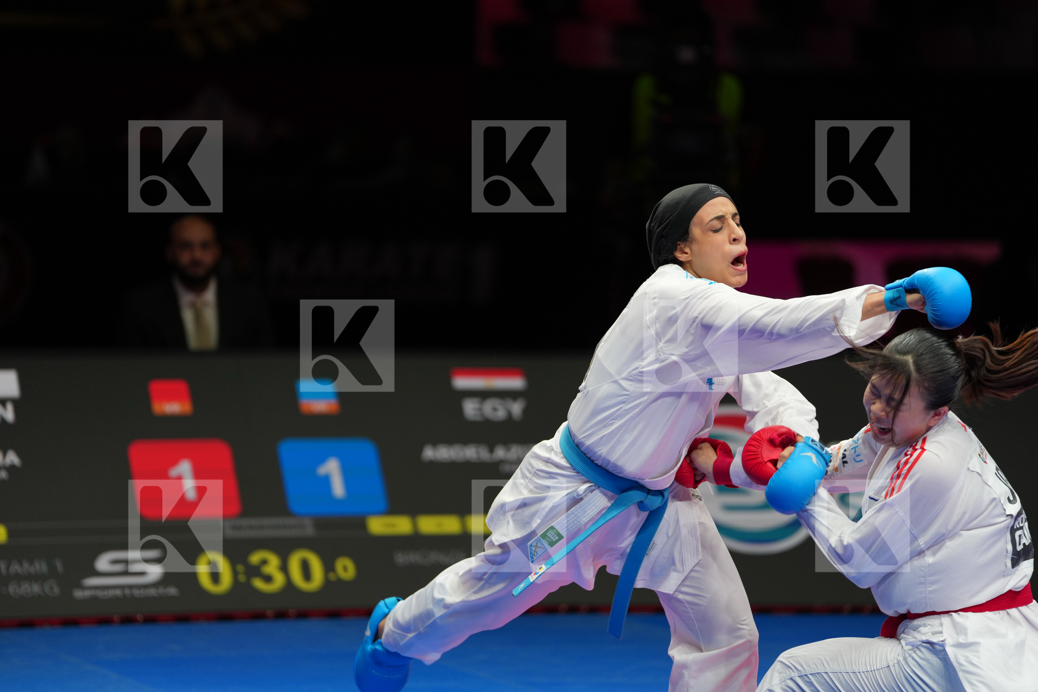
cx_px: 519
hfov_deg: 10.3
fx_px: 5765
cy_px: 346
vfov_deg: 6.9
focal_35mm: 200
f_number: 2.8
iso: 500
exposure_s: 1/1000
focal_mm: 200
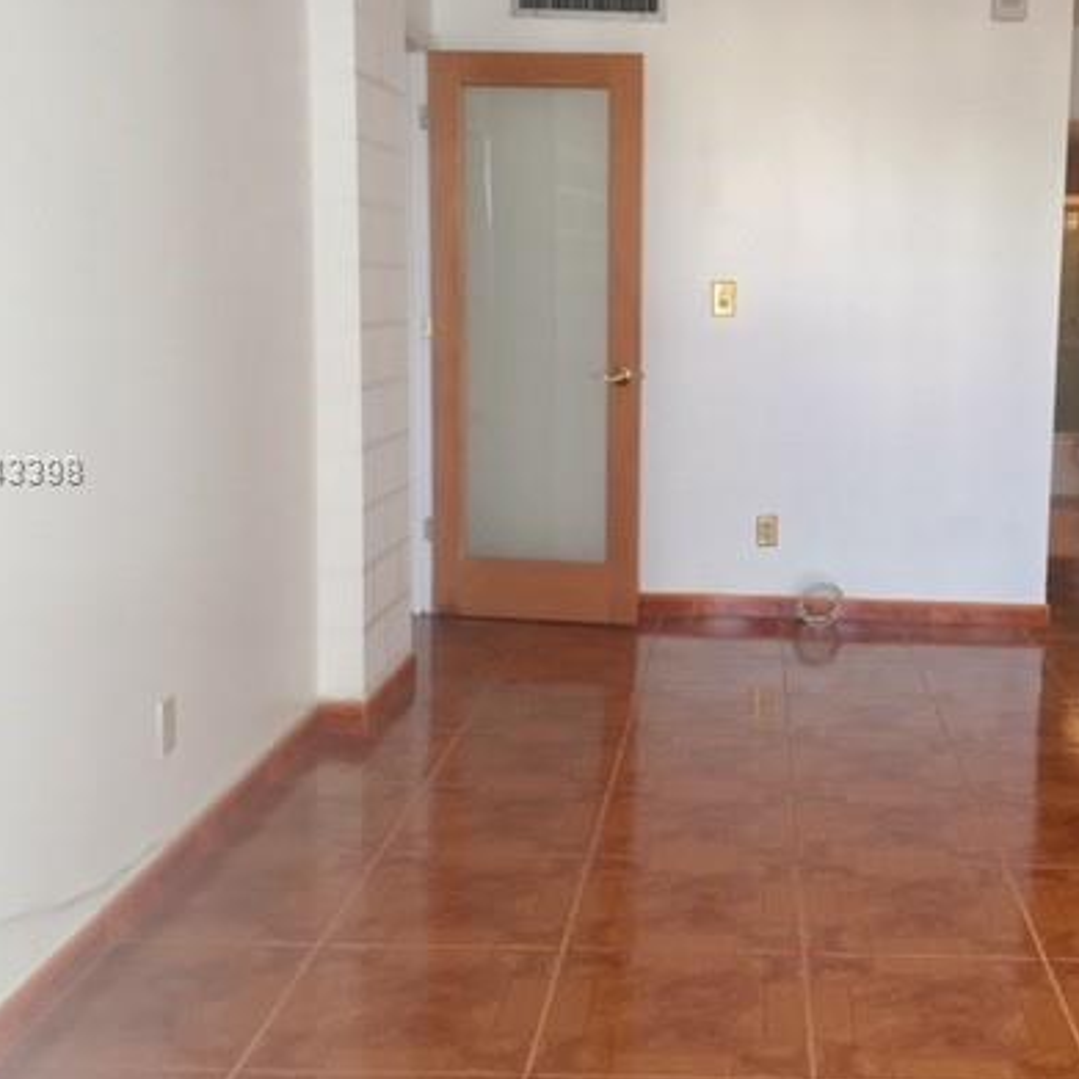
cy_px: 472
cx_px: 781
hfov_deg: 39.2
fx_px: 1481
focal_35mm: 42
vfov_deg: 40.0
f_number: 2.2
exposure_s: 1/30
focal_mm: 4.15
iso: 40
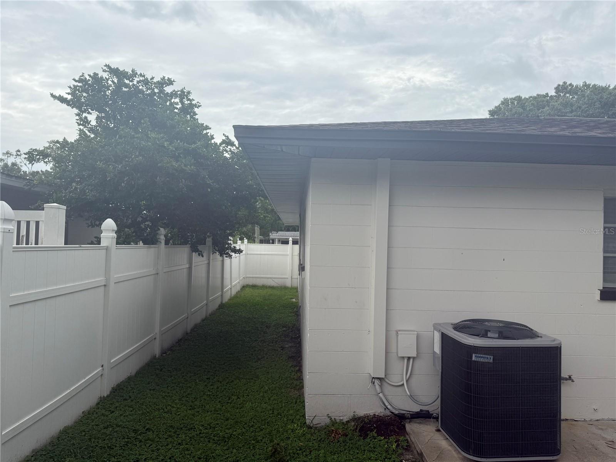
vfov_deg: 56.8
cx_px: 308
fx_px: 427
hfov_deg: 71.6
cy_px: 231
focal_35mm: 24
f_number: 1.78
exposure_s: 1/2110
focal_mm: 6.76
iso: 80
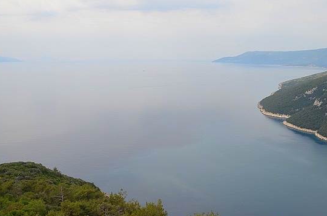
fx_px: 362
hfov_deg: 48.1
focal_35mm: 40
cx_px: 206
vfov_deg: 33.2
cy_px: 91
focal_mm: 18
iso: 110
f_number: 8
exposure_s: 1/250
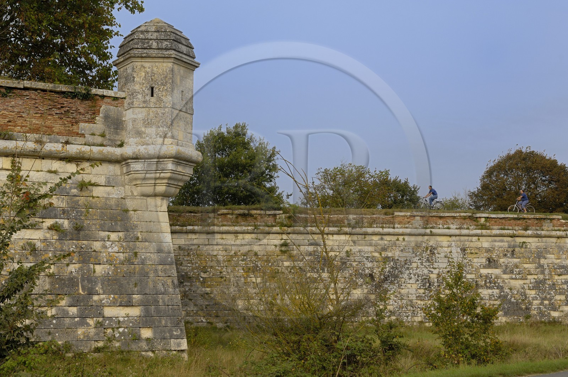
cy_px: 188
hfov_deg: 33.4
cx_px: 284
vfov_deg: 22.6
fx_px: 945
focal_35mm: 60
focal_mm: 40
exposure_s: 1/160
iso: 100
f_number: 8
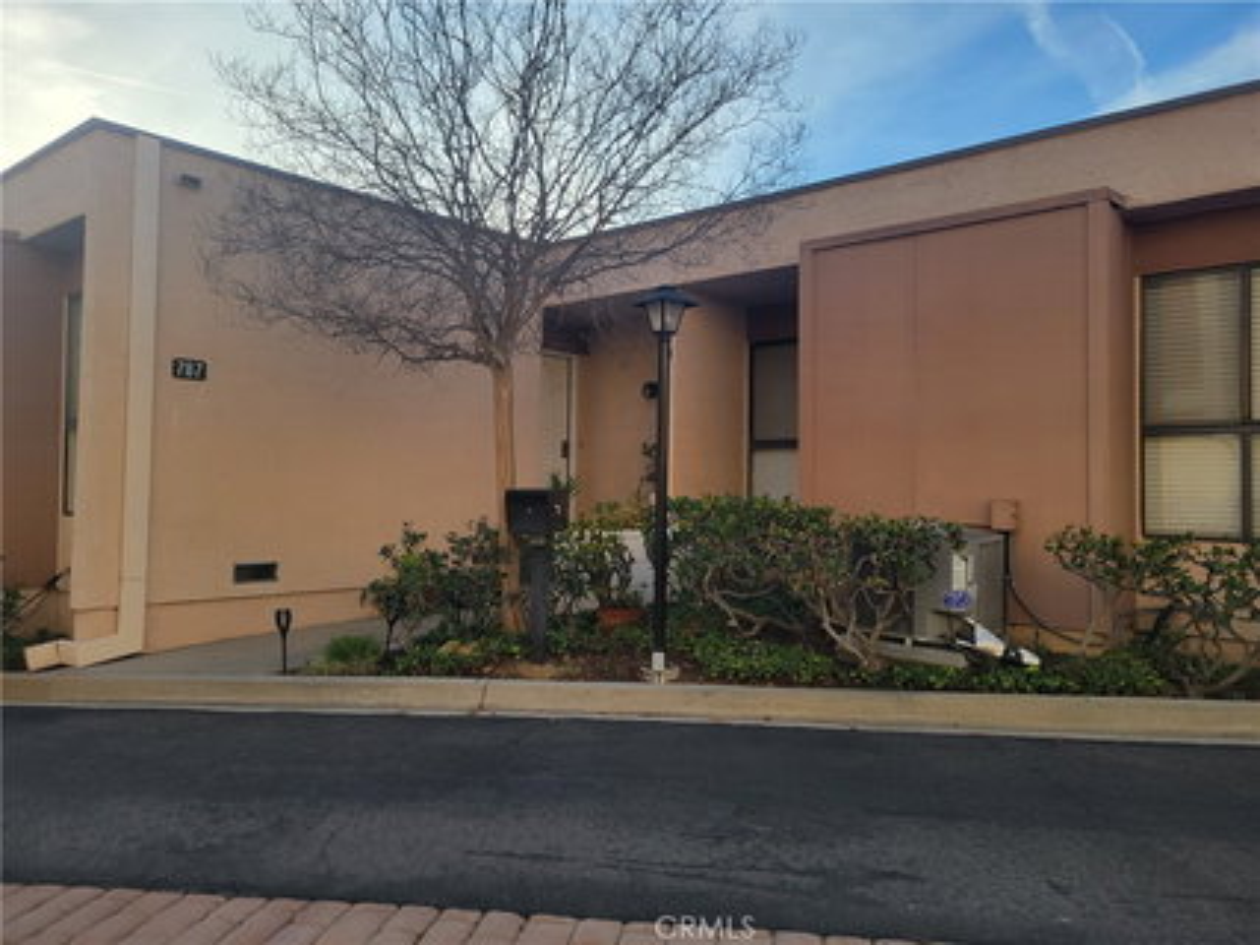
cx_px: 630
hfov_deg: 67.3
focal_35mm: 26
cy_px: 472
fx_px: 946
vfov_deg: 53.0
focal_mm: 5.4
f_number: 1.8
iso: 40
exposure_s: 1/503
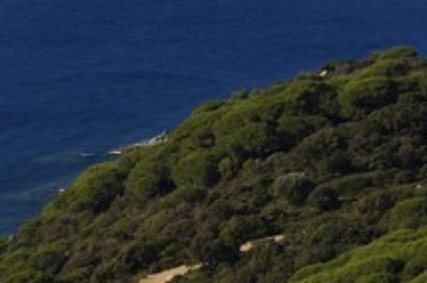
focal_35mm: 299
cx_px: 1528
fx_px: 3541
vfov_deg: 4.6
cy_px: -42
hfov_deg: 6.1
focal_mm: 40
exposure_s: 1/1250
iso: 400
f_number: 9
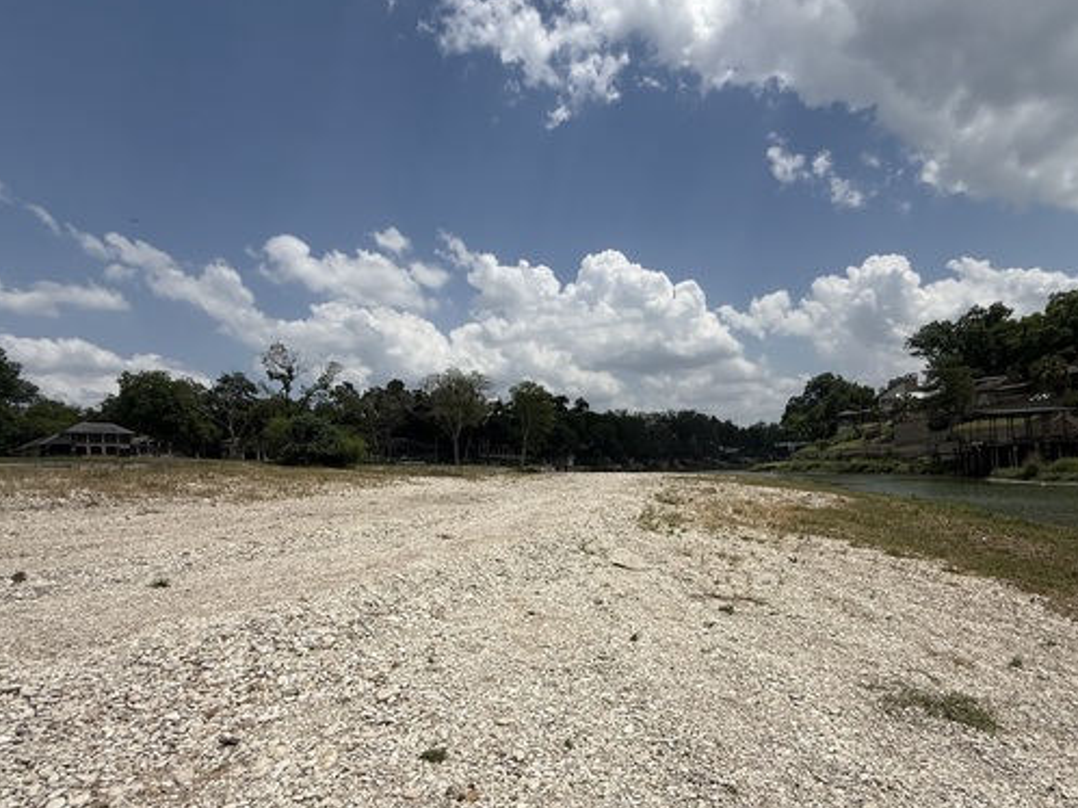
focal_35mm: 18
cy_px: 474
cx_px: 571
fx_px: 560
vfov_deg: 71.0
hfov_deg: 87.7
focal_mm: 2.22
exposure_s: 1/6173
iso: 50
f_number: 2.2
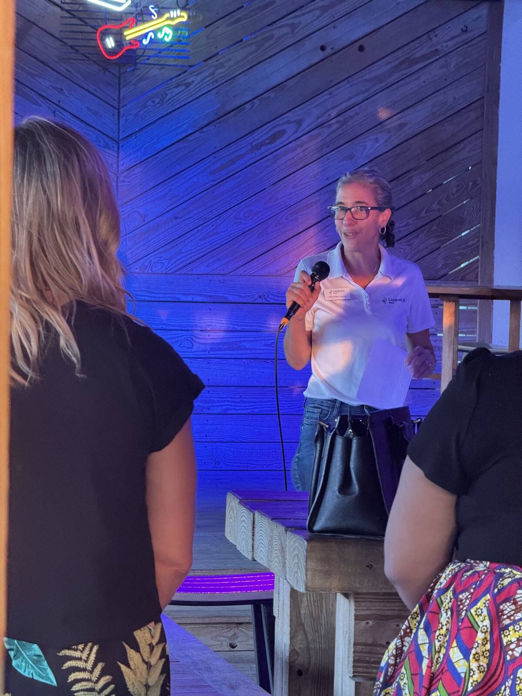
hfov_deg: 12.3
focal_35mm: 120
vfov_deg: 16.4
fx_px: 2413
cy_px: 348
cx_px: 261
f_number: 2.8
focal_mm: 15.66
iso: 640
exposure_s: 1/40
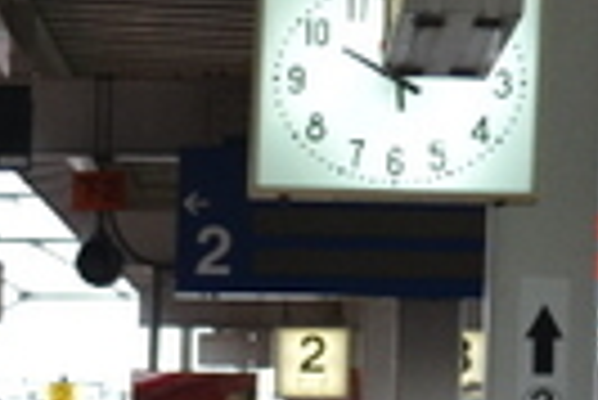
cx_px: -1052
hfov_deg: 5.4
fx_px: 6003
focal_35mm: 361
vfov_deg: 3.8
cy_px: 730
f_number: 5.3
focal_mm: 40
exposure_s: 1/80
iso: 400
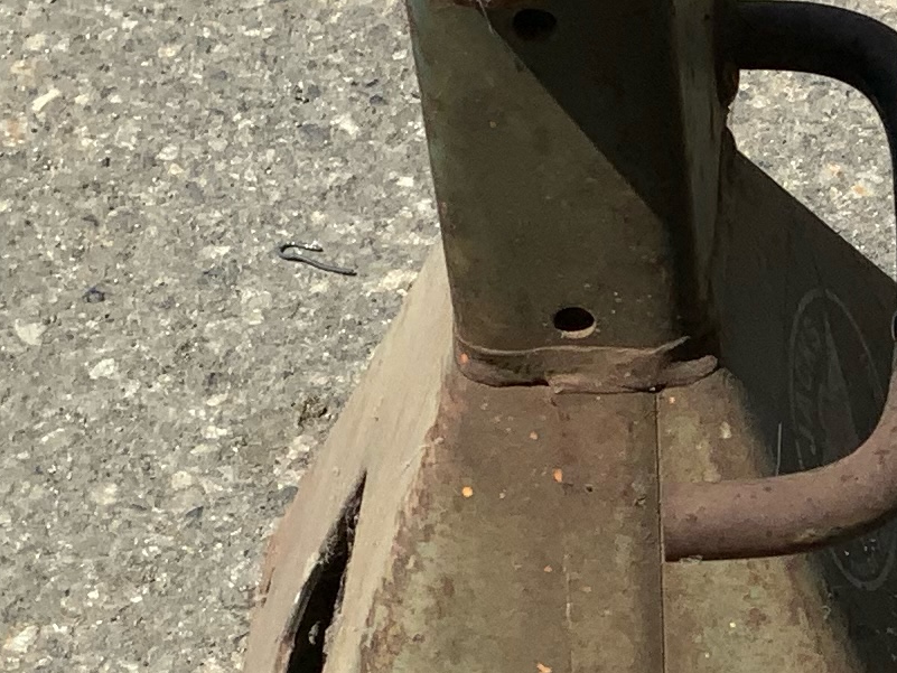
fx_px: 3784
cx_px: 1118
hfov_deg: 13.1
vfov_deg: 10.2
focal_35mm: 146
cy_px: 456
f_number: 1.8
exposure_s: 1/2538
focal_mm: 3
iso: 16
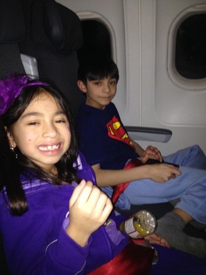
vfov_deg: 52.6
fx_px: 278
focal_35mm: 35
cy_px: 138
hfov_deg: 40.7
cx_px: 103
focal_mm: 4.28
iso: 125
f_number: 2.4
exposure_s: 1/16
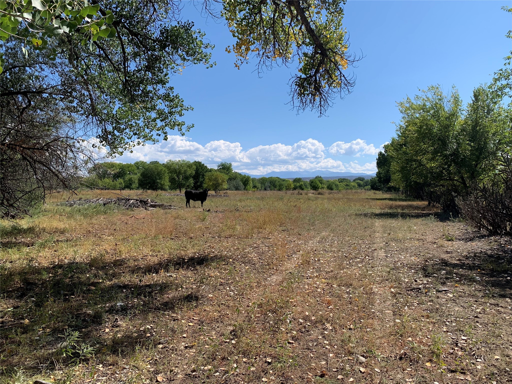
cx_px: 256
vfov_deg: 53.1
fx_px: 385
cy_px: 192
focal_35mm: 26
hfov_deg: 67.3
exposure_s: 1/2421
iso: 25
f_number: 1.8
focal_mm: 4.25
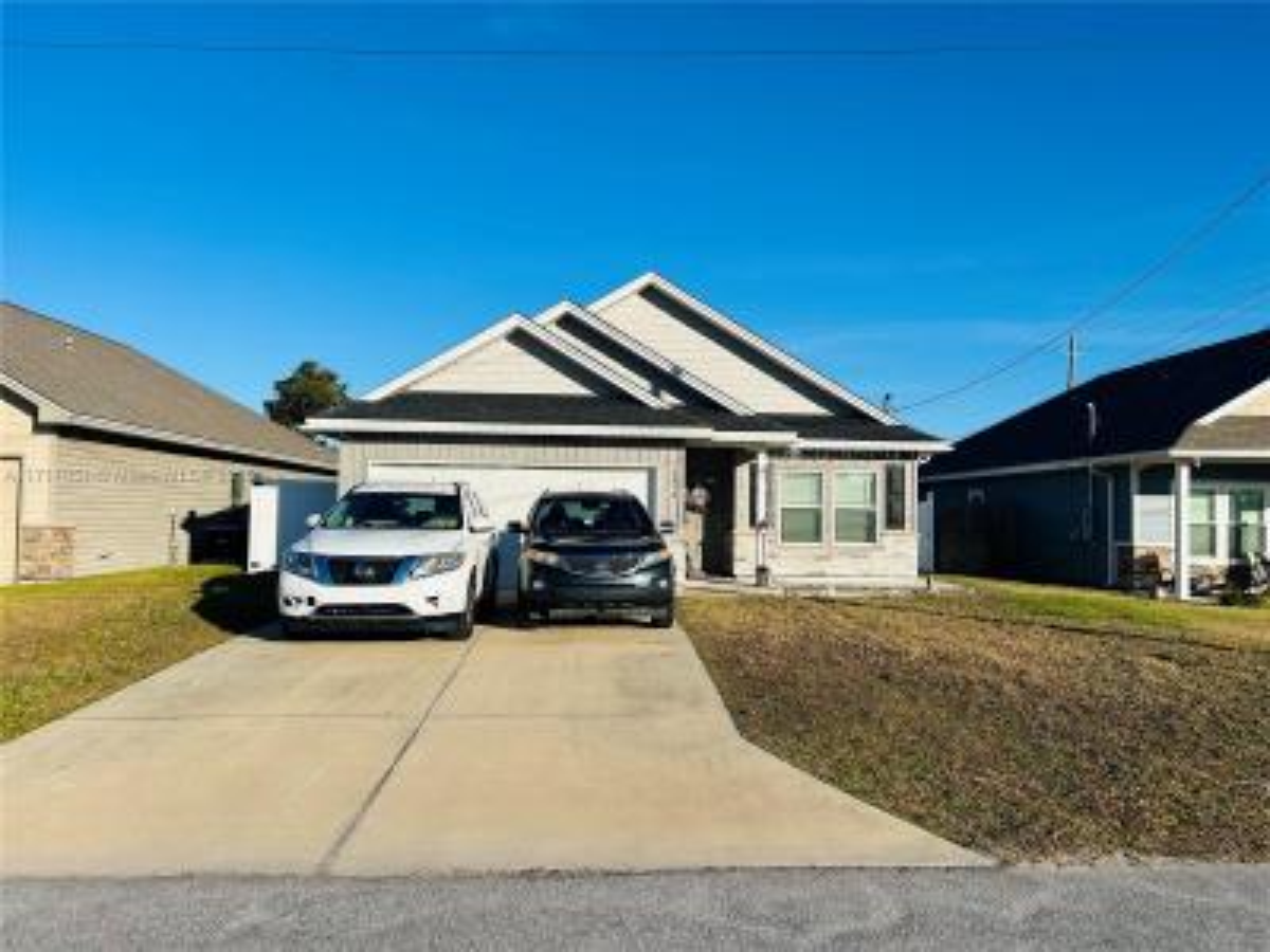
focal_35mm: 26
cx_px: 635
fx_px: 954
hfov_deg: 67.3
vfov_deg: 53.1
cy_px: 476
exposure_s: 1/5587
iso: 50
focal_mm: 5.7
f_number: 1.5
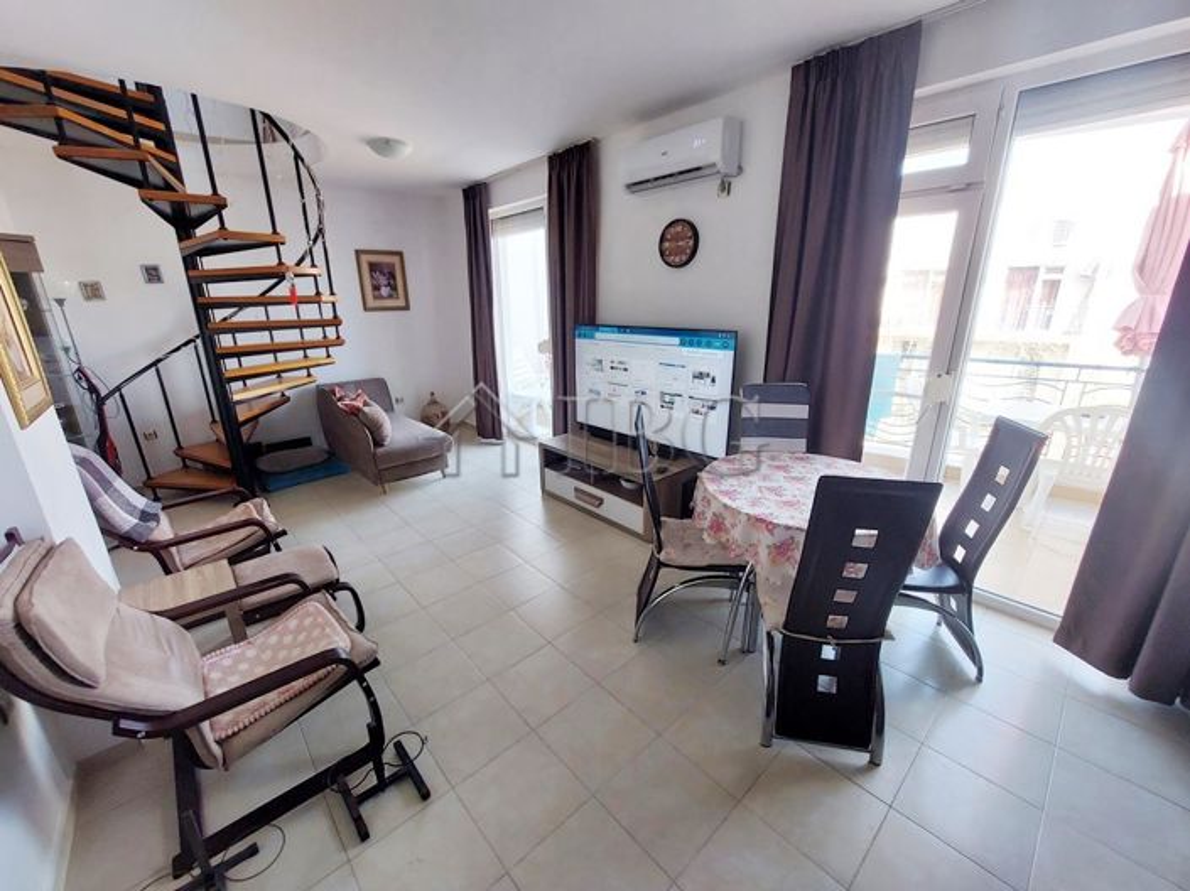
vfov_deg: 89.9
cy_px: 446
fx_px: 447
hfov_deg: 106.2
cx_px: 595
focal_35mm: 13
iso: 64
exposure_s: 1/50
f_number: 2.2
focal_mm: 1.74
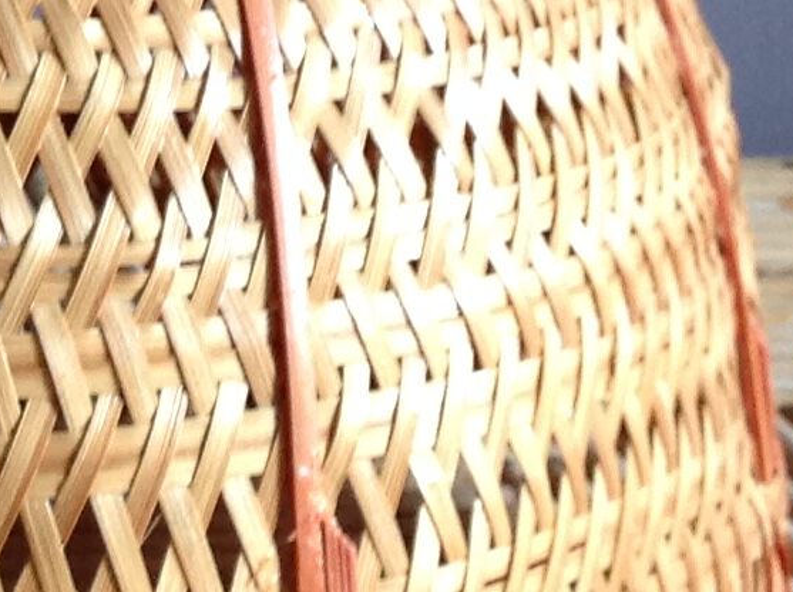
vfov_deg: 9.1
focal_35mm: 163
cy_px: 194
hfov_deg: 11.7
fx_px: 3728
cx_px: -325
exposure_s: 1/15
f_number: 2.4
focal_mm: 4.28
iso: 100
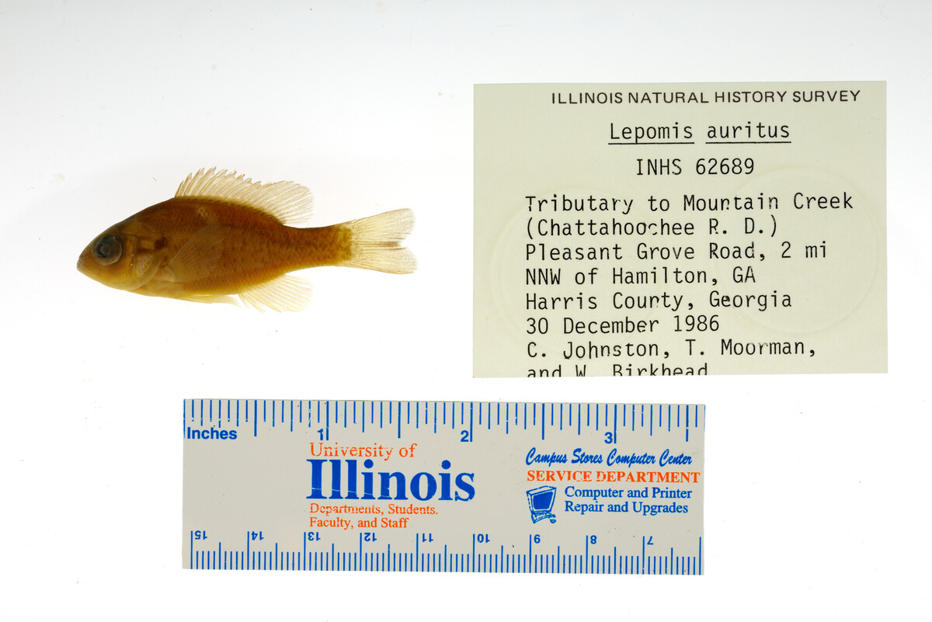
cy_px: 311
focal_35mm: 60
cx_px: 466
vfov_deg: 22.6
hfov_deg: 33.4
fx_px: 1554
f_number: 10
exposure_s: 1/200
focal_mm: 60
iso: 100
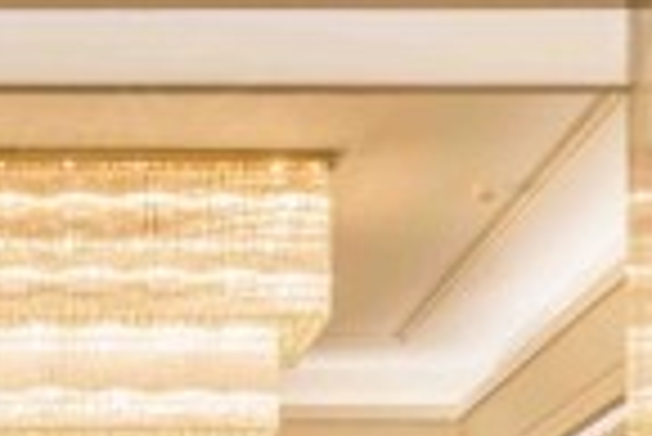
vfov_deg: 11.5
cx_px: -31
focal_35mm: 113
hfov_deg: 17.6
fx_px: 2049
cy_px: 715
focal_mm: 16
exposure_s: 1/30
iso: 250
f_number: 10
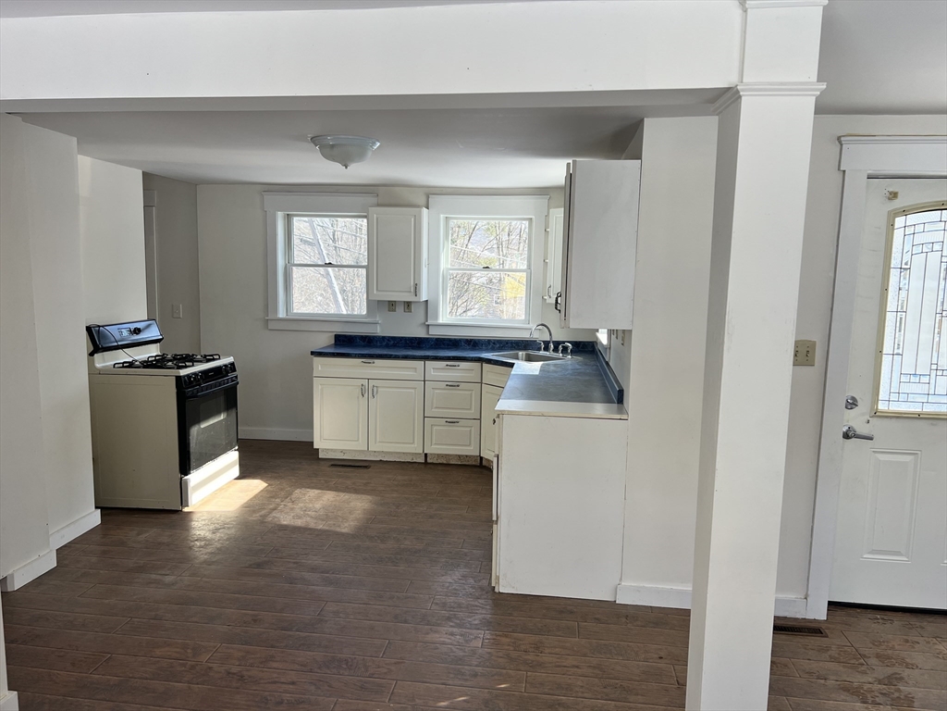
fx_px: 711
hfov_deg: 67.3
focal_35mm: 26
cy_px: 356
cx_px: 474
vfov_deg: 53.1
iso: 50
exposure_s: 1/367
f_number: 1.5
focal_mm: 5.7
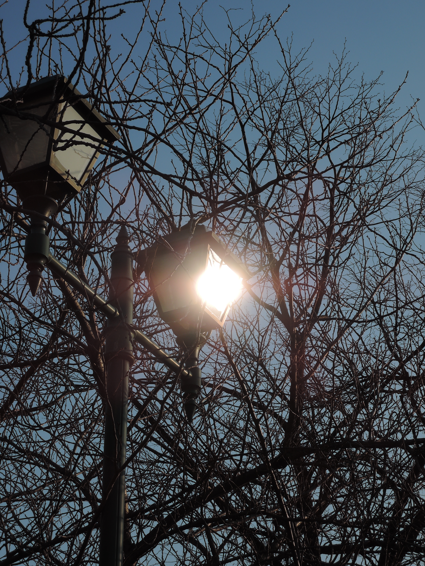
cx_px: 212
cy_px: 283
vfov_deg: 23.0
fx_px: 1391
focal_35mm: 85
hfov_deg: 17.4
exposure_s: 1/1000
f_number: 4.5
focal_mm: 18.2
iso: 80
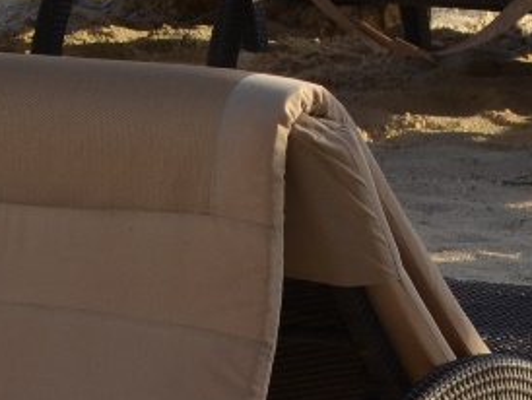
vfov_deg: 3.2
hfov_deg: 4.3
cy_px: -603
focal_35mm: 462
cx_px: 225
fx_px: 7103
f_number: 8
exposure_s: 1/250
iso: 160
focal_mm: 55
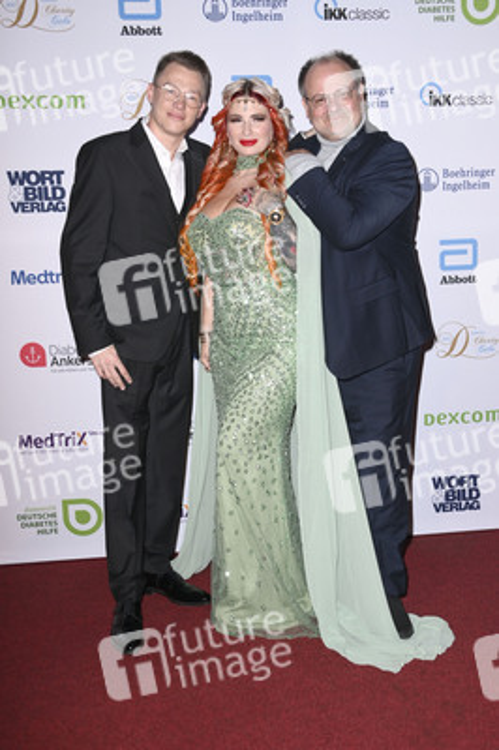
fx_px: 875
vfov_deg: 46.4
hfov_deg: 31.8
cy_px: 375
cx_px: 250
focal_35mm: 42
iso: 640
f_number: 5.6
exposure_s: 1/200
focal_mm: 42
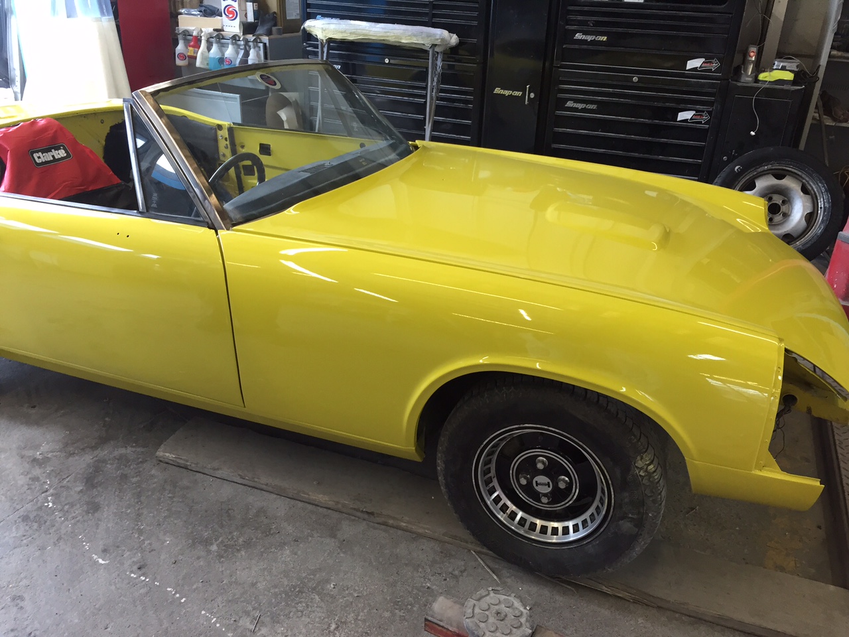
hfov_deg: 61.7
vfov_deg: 48.2
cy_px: 318
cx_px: 424
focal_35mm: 29
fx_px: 711
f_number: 2.2
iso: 64
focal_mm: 4.15
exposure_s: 1/30
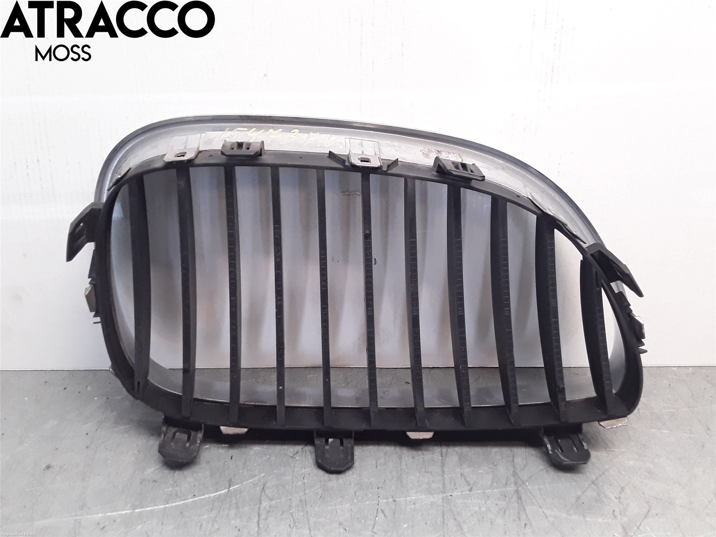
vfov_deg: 49.7
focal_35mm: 28
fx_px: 579
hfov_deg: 63.4
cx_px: 358
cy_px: 268
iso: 100
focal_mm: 2.91
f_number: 1.9
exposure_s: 1/100
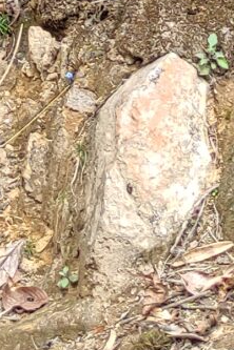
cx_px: 370
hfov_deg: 6.8
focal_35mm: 200
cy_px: -672
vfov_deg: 8.7
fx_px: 1950
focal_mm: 5.43
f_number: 1.89
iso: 100
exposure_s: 1/178
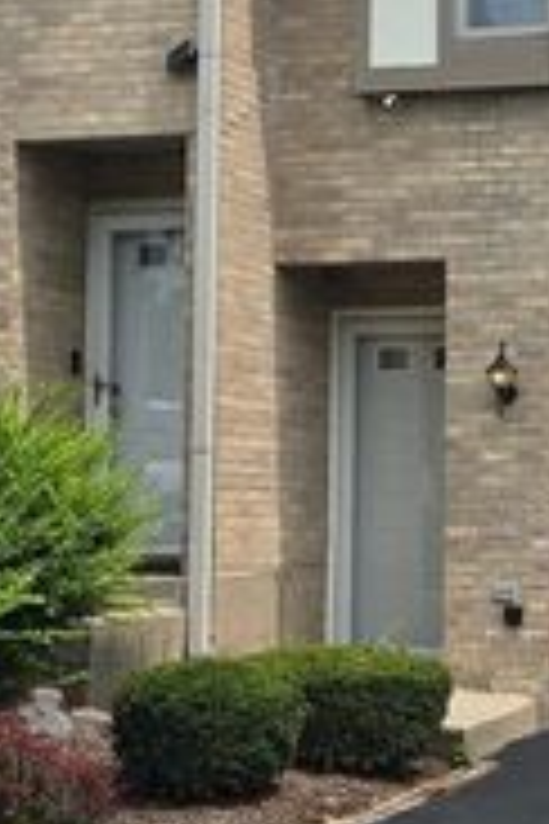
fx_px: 1990
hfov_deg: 14.8
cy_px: 444
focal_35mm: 87
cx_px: 783
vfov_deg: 23.4
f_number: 1.7
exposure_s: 1/989
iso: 12
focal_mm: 6.3
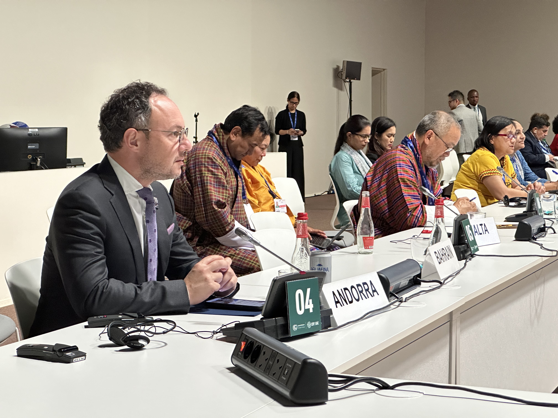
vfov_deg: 19.1
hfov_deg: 25.3
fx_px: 1241
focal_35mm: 77
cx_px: 279
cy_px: 209
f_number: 2.8
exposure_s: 1/60
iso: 400
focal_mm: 9
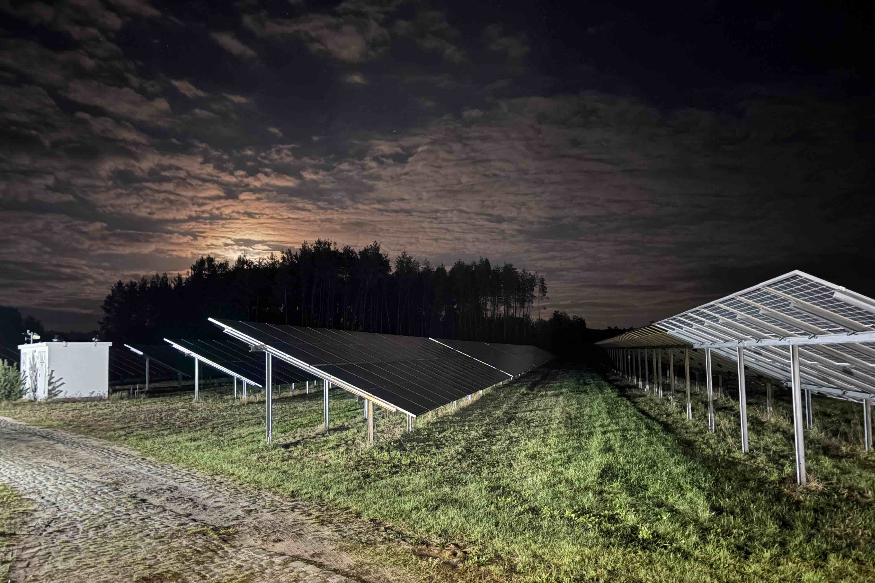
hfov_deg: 65.5
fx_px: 681
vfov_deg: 46.3
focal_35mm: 28
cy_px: 321
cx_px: 449
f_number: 1.6
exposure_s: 1/2
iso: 1600
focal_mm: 5.96
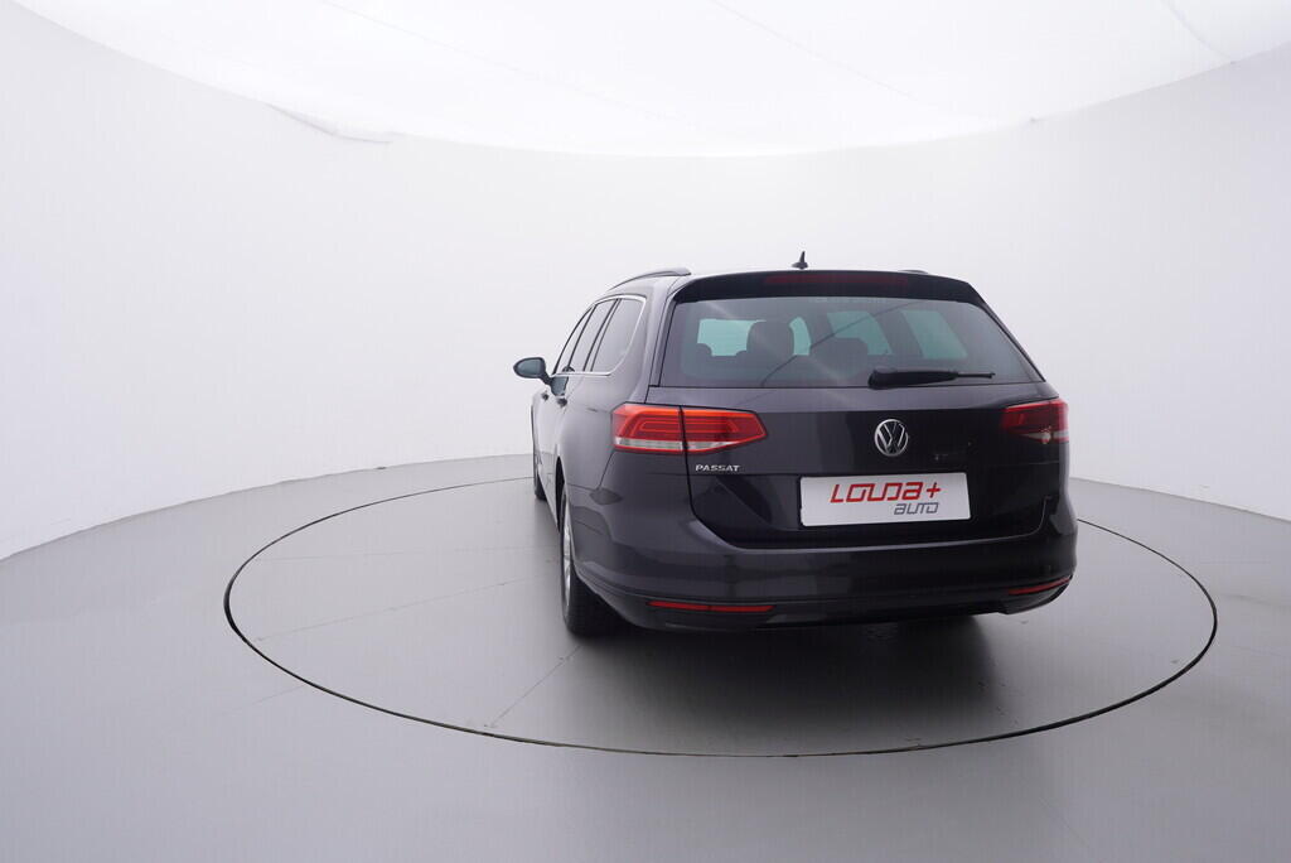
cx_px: 646
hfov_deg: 77.3
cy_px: 432
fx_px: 807
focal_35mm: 22
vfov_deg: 56.2
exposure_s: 1/80
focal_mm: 15
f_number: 5
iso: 200
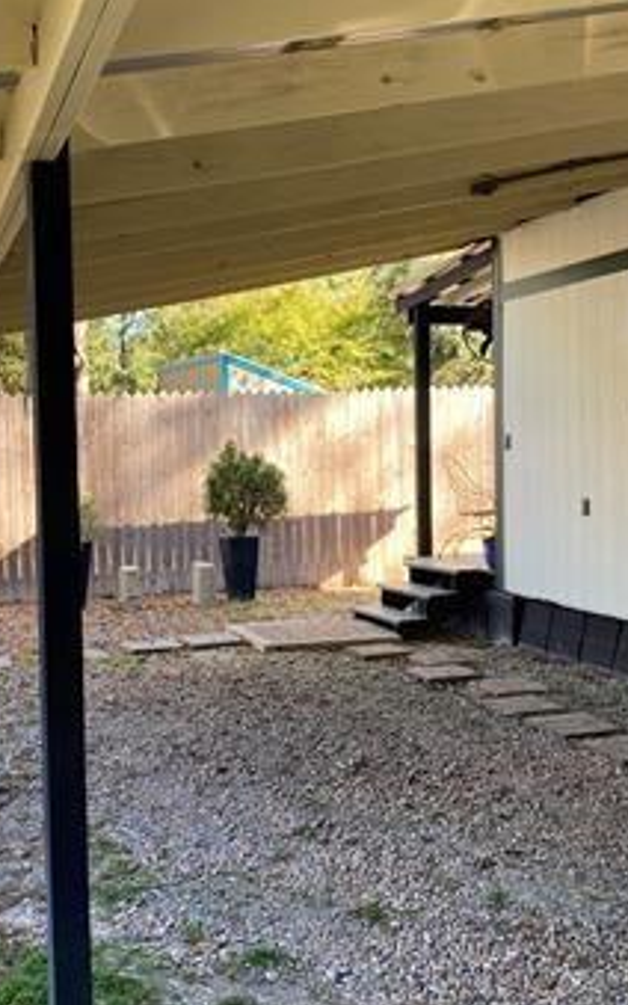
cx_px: 249
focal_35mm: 42
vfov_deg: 47.2
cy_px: 492
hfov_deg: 30.5
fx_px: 1150
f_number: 1.8
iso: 40
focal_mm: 3.99
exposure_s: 1/121
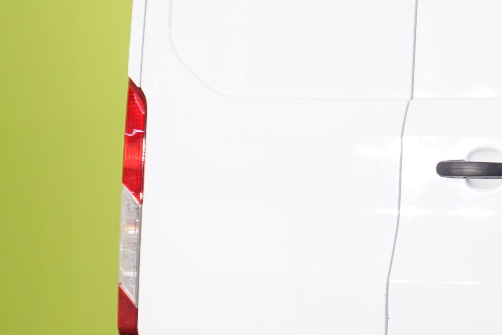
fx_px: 3528
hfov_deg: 7.9
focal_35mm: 253
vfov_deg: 5.4
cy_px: 147
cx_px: 900
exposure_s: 1/25
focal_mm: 70
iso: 500
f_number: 5.6
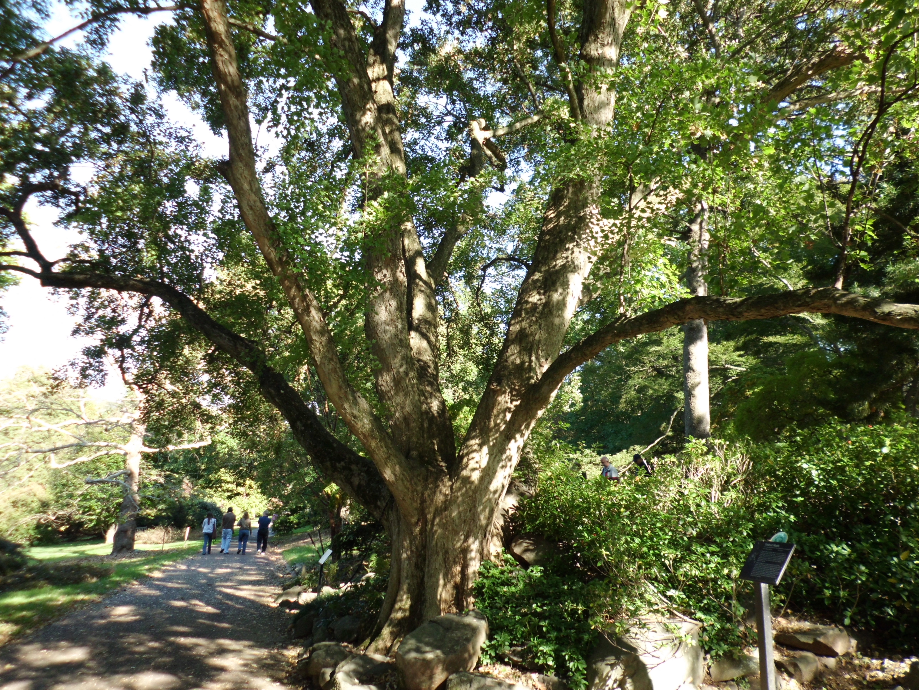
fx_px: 690
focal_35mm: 26
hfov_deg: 67.3
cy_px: 345
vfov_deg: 53.1
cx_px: 460
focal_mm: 4.6
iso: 100
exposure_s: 1/100
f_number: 3.2
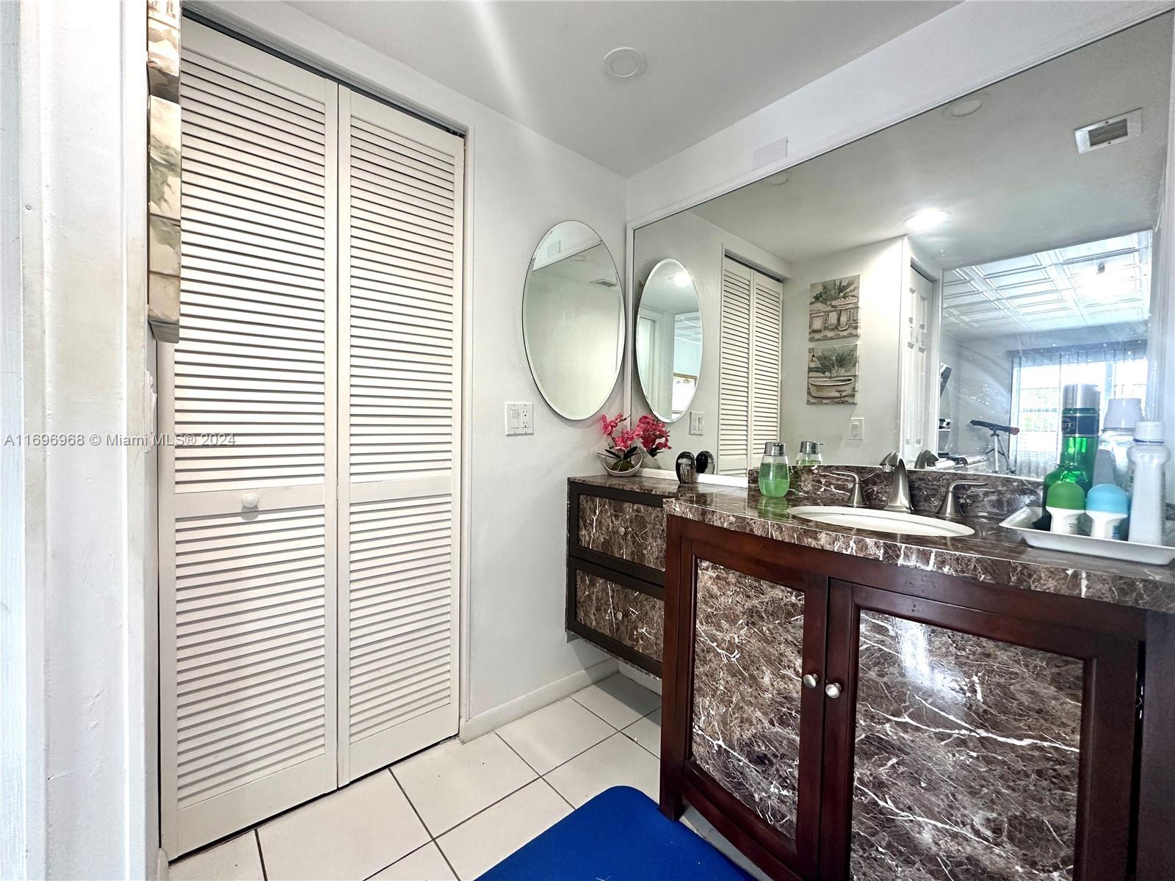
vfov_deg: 85.7
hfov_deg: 102.1
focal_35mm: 14
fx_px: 475
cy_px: 440
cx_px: 588
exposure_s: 1/120
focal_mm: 2.22
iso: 200
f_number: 2.2
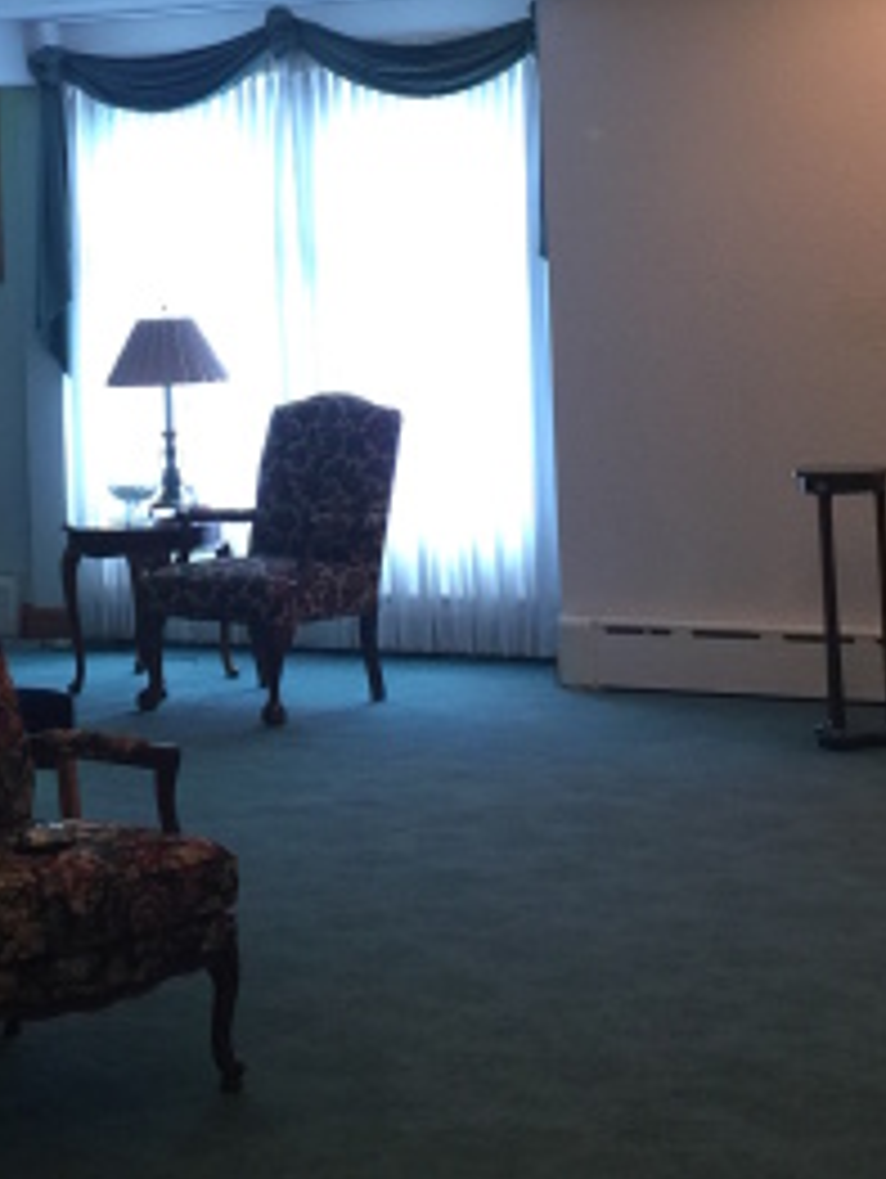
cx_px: 130
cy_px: 171
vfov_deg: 22.6
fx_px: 2896
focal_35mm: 85
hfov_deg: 17.2
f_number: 2.2
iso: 50
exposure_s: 1/15
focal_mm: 4.15
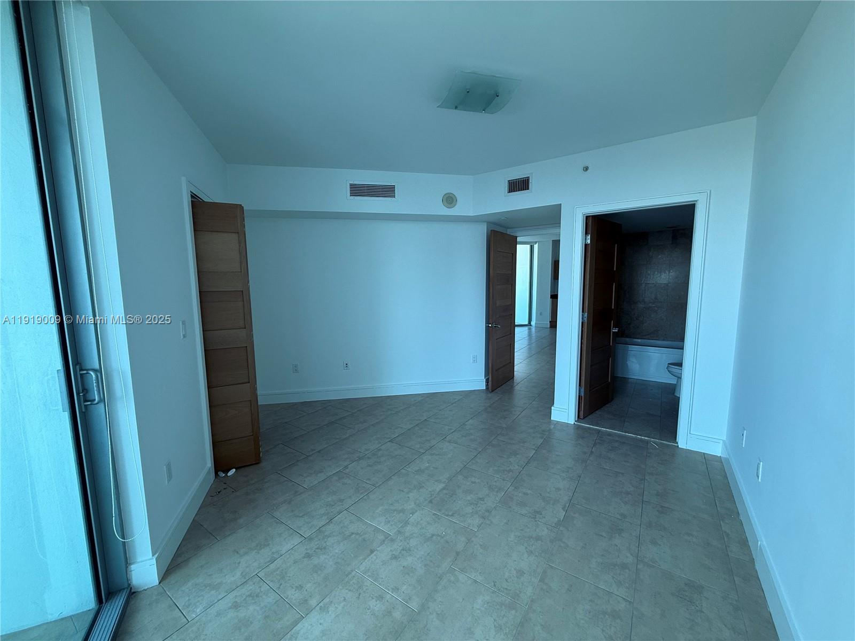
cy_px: 320
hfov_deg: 102.1
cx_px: 428
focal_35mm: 14
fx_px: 346
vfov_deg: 85.7
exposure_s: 1/99
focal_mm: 2.22
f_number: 2.2
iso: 50
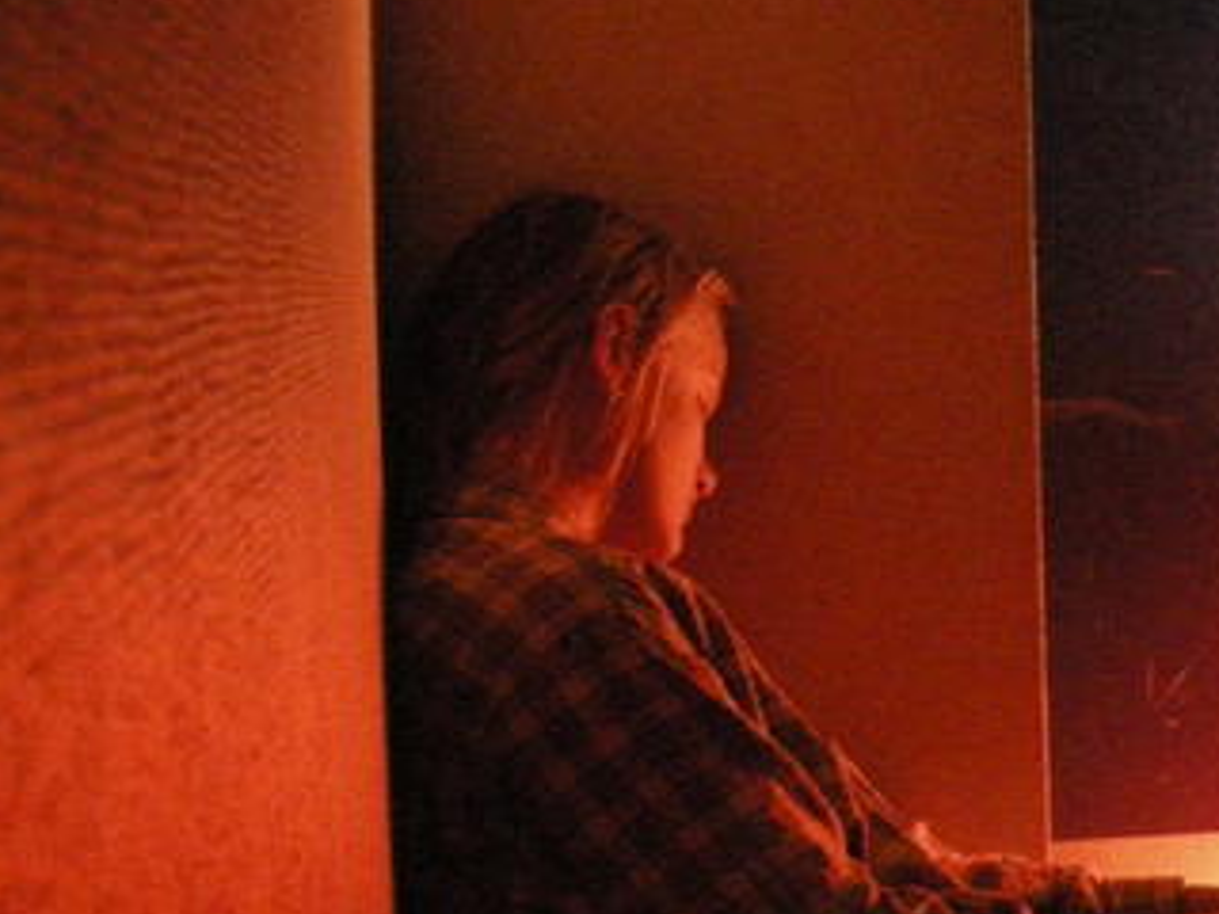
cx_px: 1368
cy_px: 807
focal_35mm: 90
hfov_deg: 20.7
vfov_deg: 16.2
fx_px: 3169
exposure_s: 1/2.6
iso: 800
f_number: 2.7
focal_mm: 7.5
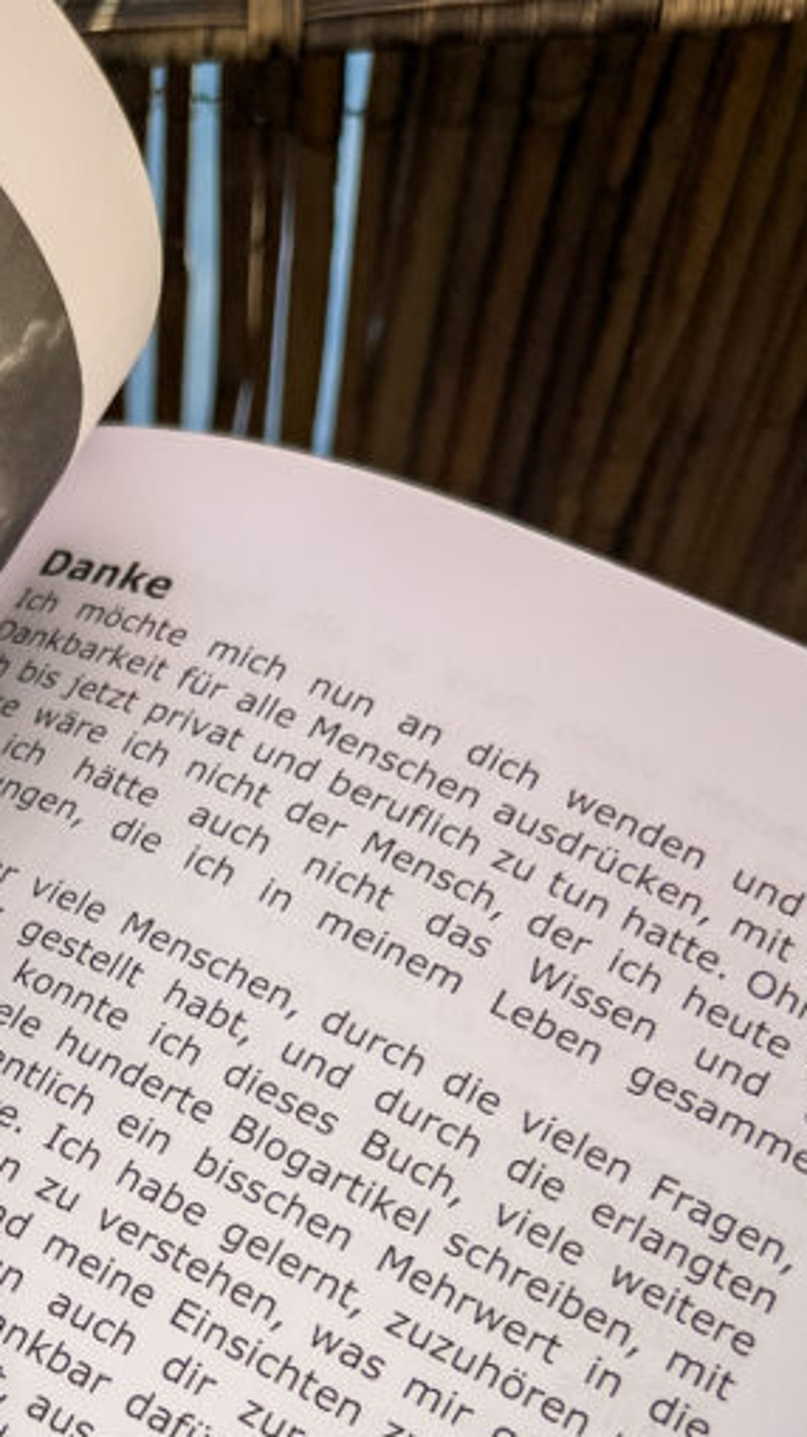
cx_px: -79
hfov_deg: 20.1
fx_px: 2170
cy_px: 1084
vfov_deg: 35.8
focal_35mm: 57
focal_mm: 5.7
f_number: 1.5
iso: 50
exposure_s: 1/1250
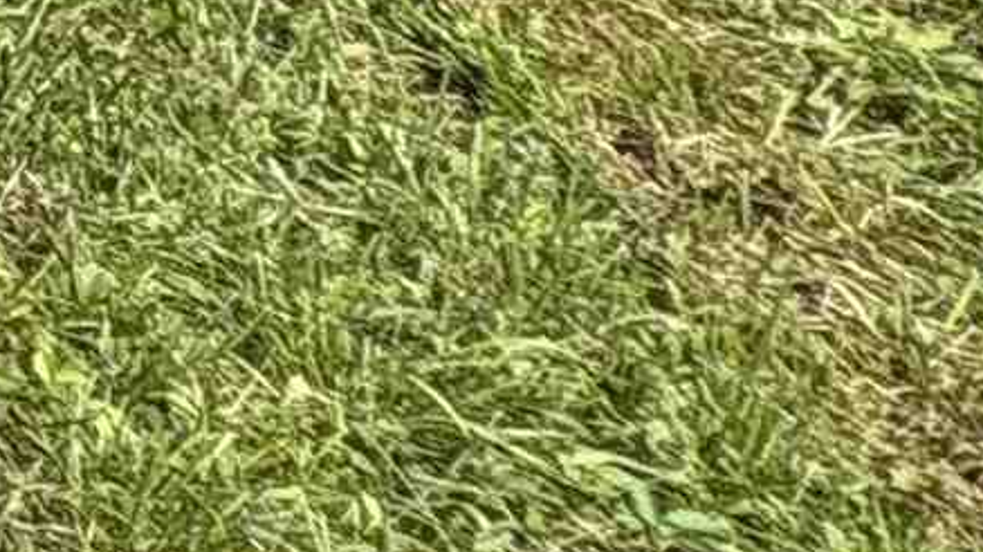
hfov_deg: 10.7
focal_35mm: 107
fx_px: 2788
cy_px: -1284
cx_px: -2148
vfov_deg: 8.6
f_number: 2.2
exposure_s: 1/1323
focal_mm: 2.22
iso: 50
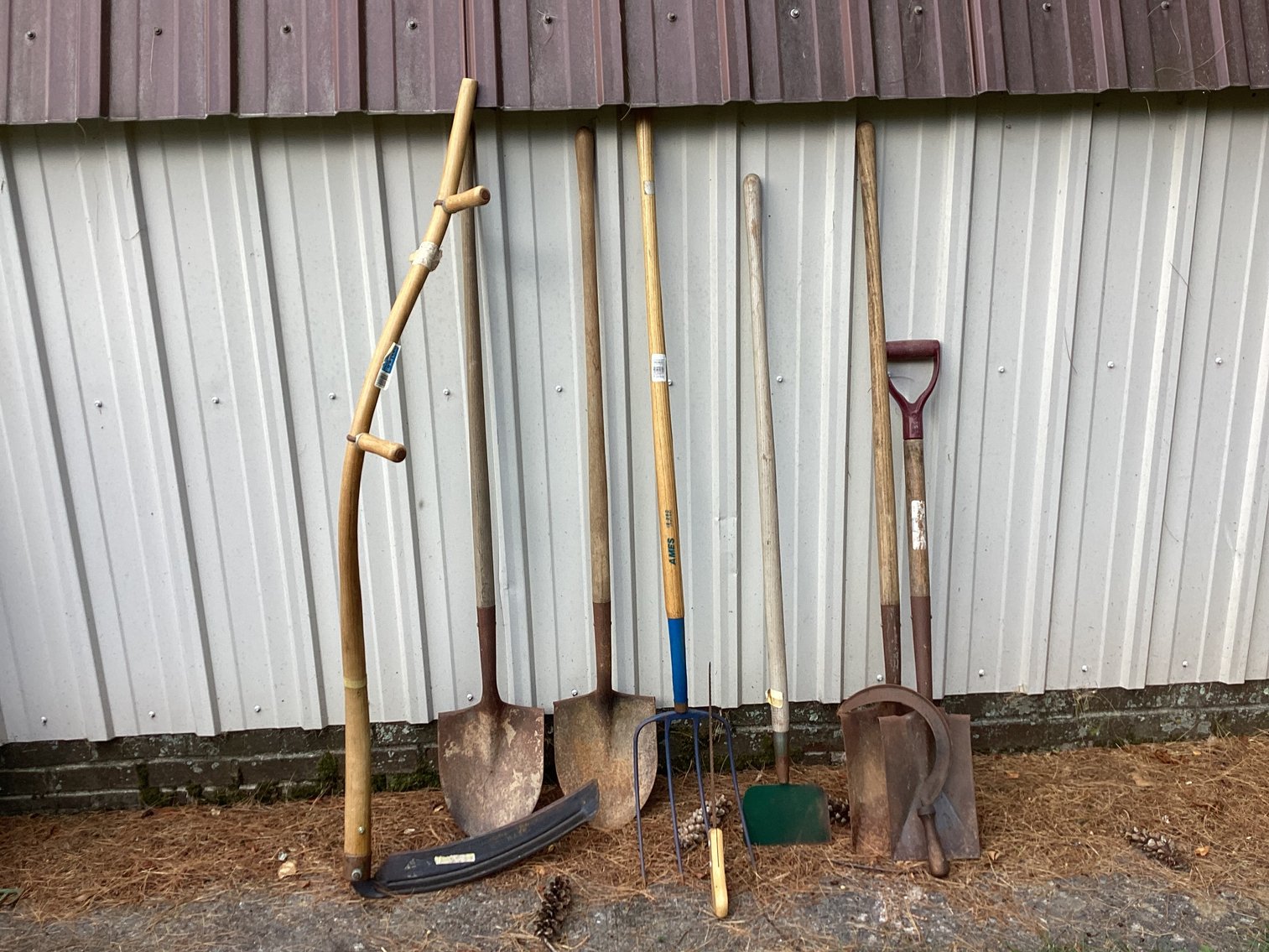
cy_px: 476
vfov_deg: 45.4
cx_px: 634
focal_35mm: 31
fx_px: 1137
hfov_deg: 58.3
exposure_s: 1/154
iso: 25
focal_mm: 3.3
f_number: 2.4
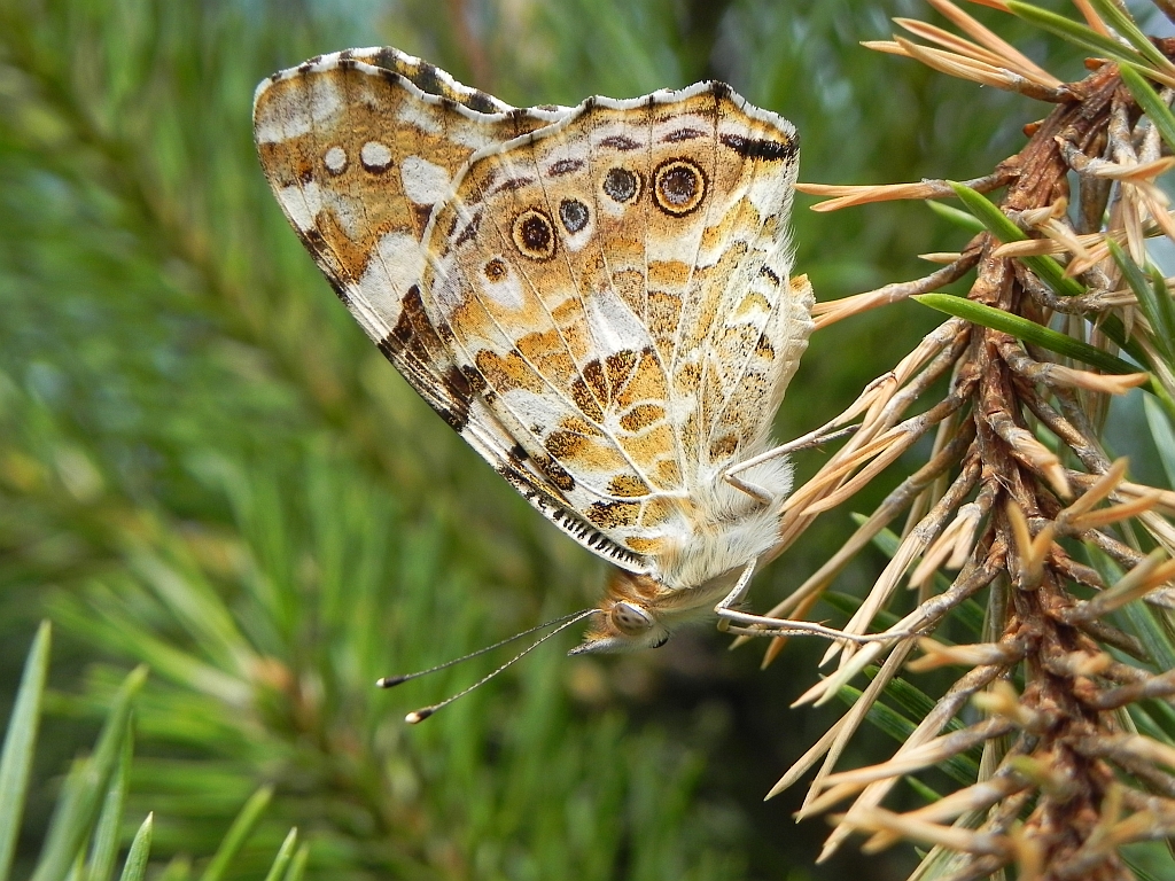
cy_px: 440
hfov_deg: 23.0
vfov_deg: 17.4
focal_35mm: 85
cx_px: 588
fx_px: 2885
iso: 160
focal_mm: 15.1
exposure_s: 1/479
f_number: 4
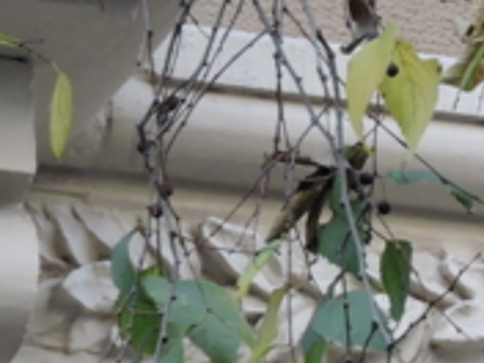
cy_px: 514
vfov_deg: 1.3
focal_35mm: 1134
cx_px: 836
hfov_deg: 1.7
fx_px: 15856
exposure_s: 1/100
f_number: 5.5
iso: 400
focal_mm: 44.8
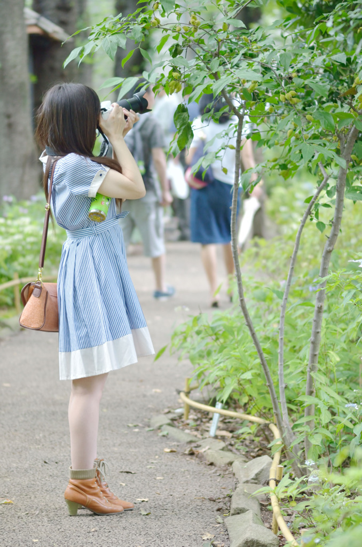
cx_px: 181
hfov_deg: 8.7
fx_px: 2387
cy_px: 274
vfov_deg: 13.1
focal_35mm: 158
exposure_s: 1/180
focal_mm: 105
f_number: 2.8
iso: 400
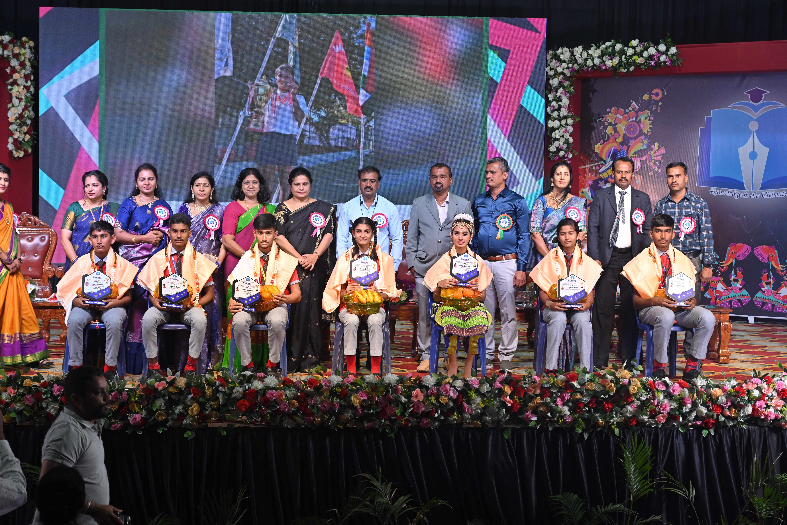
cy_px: 262
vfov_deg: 22.3
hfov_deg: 32.9
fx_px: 1333
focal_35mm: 61
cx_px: 394
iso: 640
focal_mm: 61
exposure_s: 1/200
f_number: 6.3
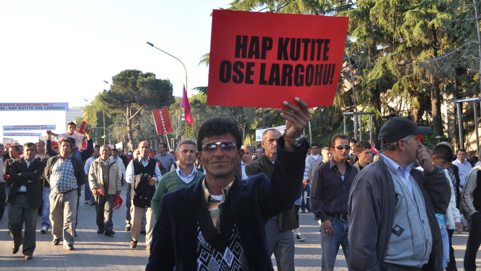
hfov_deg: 46.4
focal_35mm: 44
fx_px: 561
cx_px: 241
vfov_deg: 27.1
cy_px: 122
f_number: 5.6
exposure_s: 1/320
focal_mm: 28
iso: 400
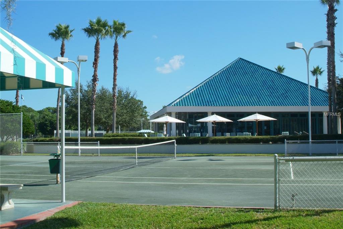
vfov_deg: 31.9
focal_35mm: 42
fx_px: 400
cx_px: 172
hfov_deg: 46.4
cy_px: 114
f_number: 11
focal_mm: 28
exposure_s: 1/125
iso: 200
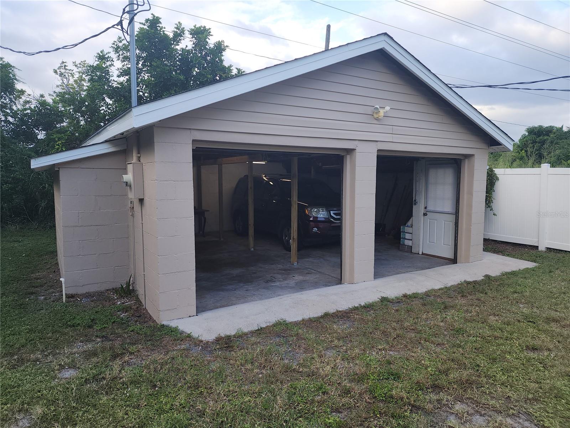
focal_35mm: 23
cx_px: 285
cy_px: 214
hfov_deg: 73.9
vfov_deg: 58.9
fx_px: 379
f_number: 1.8
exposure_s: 1/168
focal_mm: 6.4
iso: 12
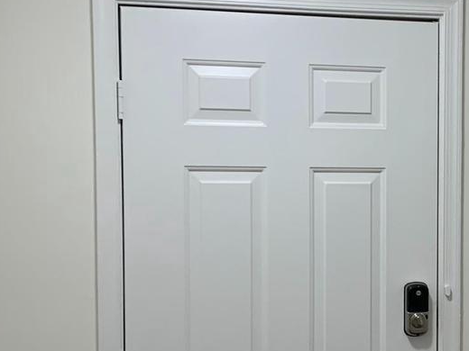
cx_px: 422
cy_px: 246
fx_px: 976
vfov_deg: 20.3
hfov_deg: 26.2
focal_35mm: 72
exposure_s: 1/60
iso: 80
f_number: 1.8
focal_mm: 4.25
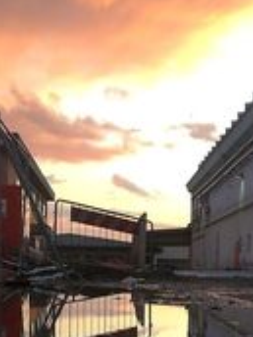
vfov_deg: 20.0
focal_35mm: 94
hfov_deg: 15.7
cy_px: 364
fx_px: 916
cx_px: 116
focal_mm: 3.79
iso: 64
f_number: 2
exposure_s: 1/100
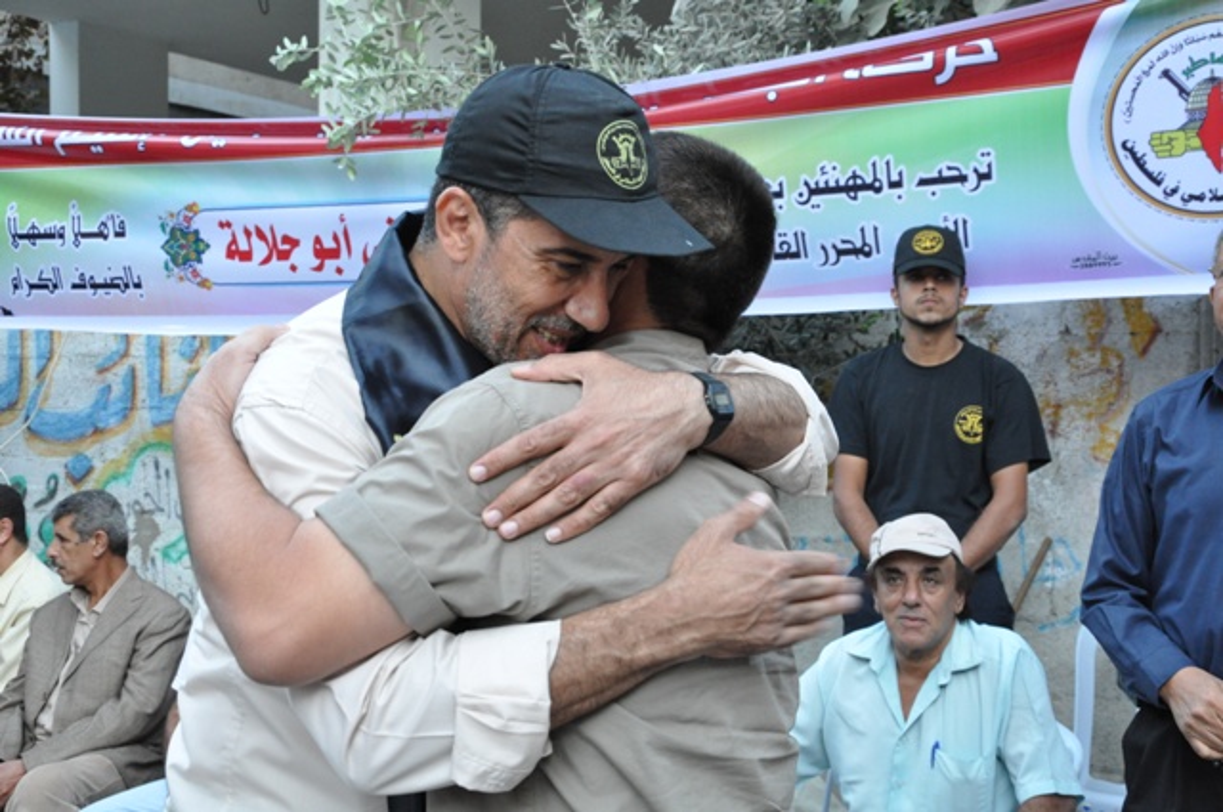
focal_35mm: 60
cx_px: 612
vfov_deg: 22.6
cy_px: 406
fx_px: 2036
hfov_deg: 33.4
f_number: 9
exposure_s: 1/80
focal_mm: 40
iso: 1600
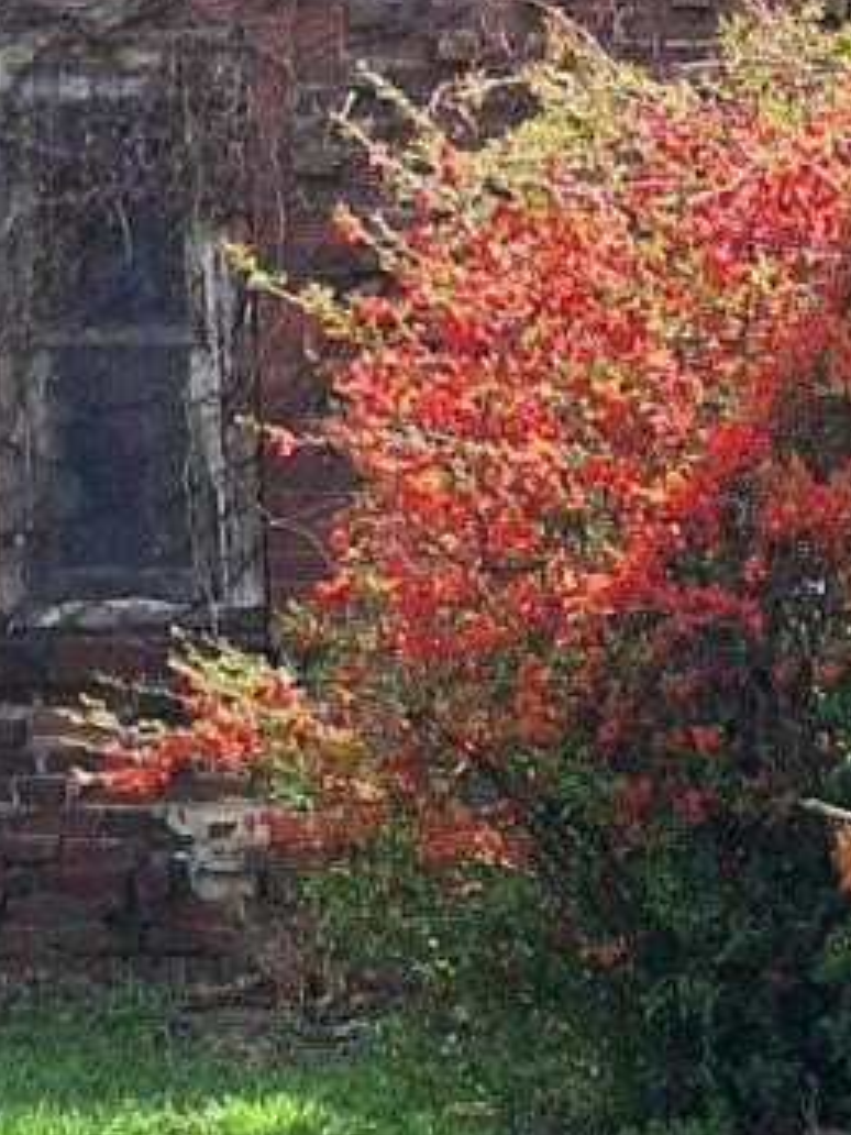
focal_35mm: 157
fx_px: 5146
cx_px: 1293
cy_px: 1062
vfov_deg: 12.5
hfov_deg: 9.2
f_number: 1.8
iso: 50
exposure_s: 1/360
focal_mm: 4
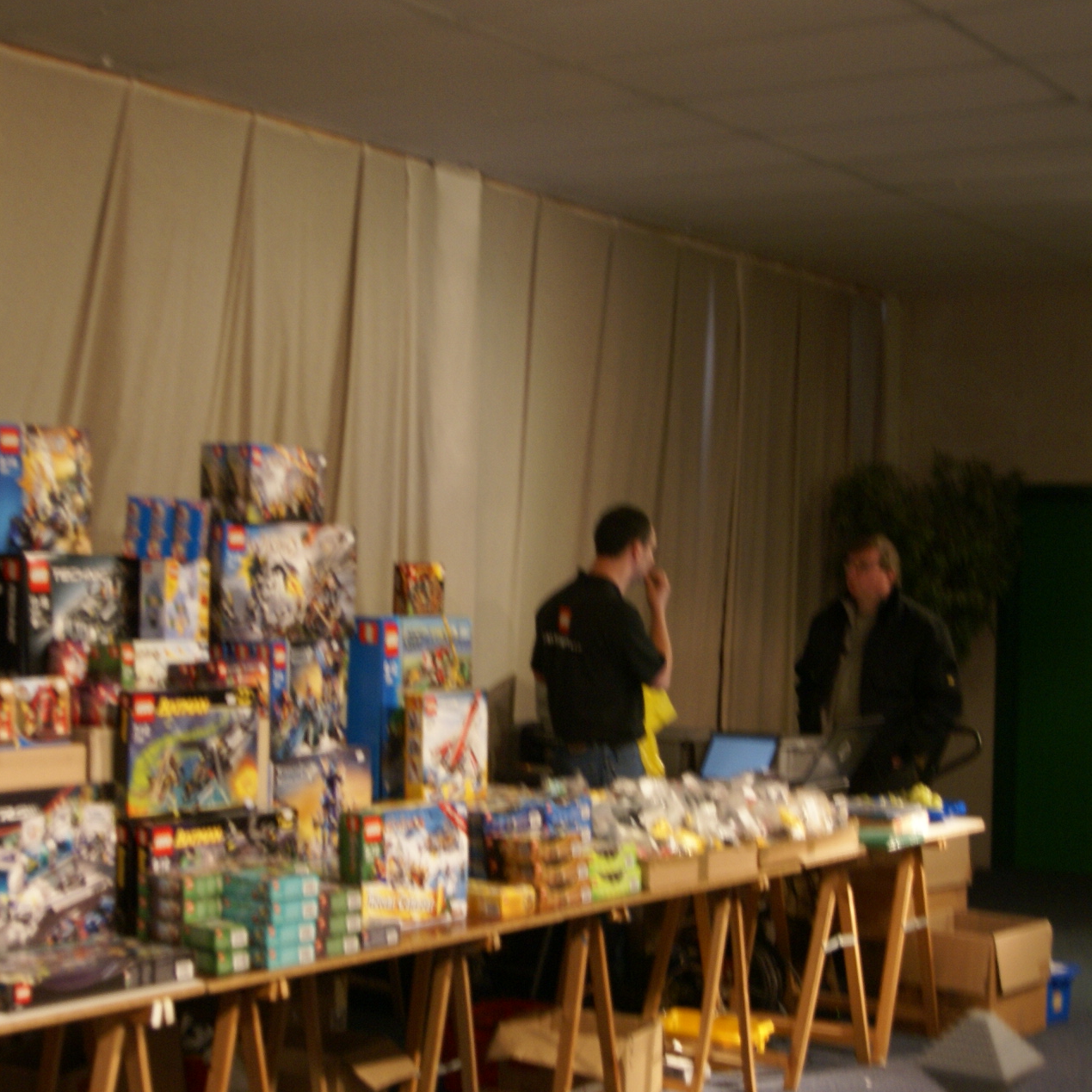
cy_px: 548
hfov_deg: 31.6
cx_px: 545
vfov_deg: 31.6
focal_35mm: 54
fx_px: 1927
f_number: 4
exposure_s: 1/6
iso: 400
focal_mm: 28
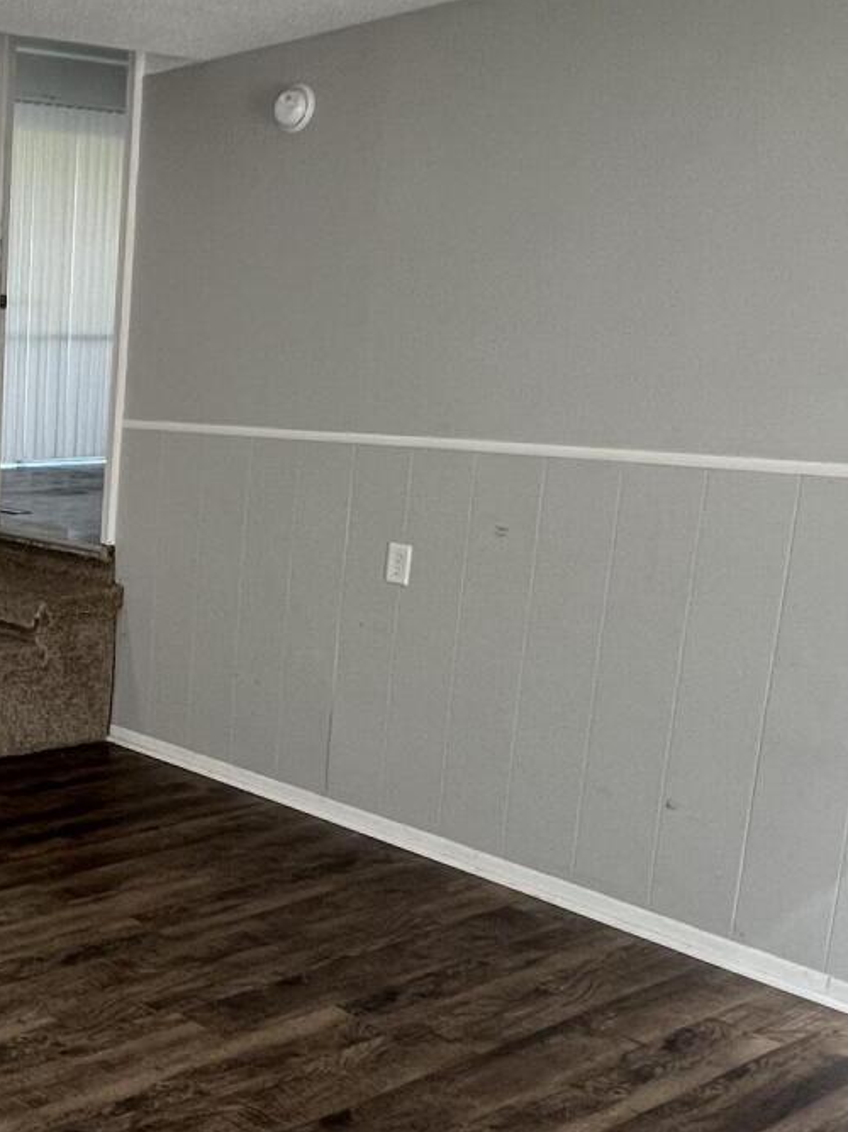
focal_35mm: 39
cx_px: -200
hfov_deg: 30.5
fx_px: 1274
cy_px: 633
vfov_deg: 47.8
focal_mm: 1.57
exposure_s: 1/120
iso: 200
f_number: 1.8
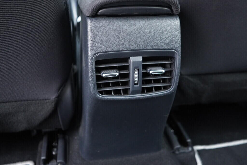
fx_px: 247
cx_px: 124
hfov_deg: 53.1
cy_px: 82
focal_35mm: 36
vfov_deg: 36.9
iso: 2000
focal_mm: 24
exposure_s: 1/40
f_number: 2.8
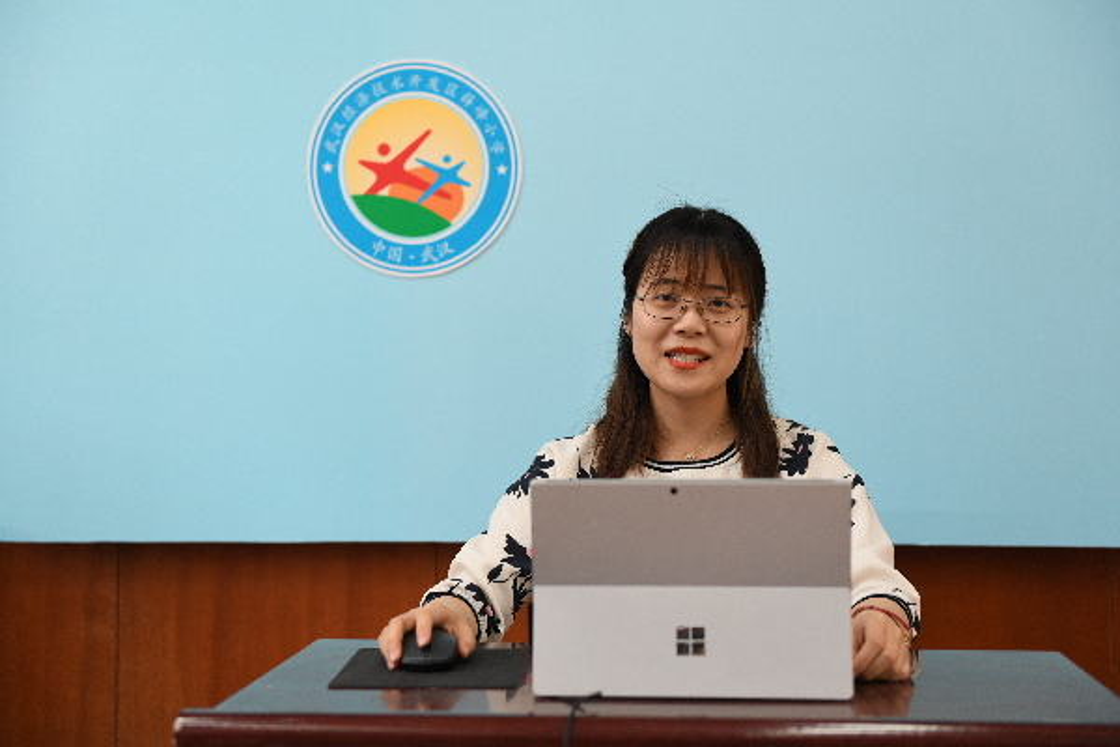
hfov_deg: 36.2
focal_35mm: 55
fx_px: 1711
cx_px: 560
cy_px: 374
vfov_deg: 24.6
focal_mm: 55
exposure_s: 1/125
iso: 1600
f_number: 3.5
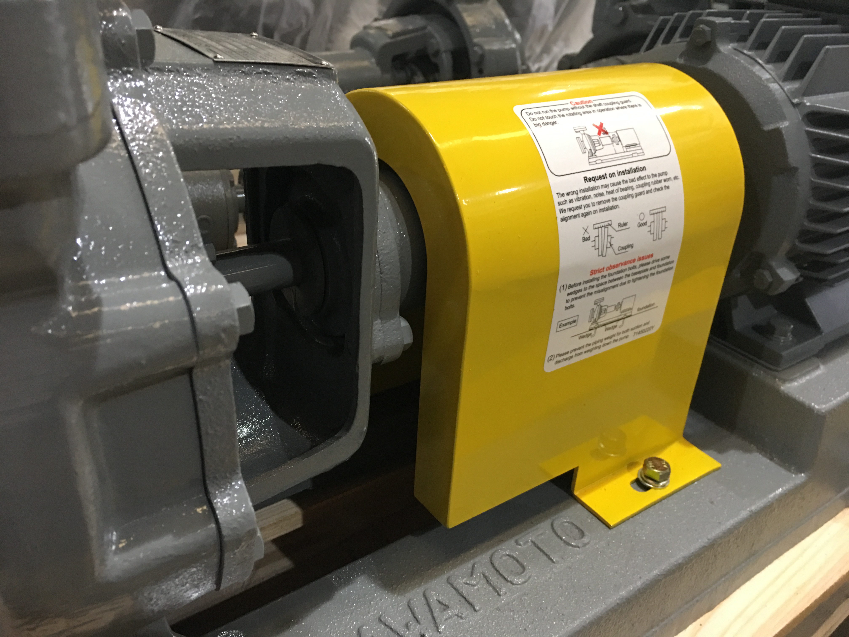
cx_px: 424
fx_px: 711
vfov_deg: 48.2
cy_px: 318
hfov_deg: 61.7
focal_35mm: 29
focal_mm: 4.15
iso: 80
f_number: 2.2
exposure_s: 1/10
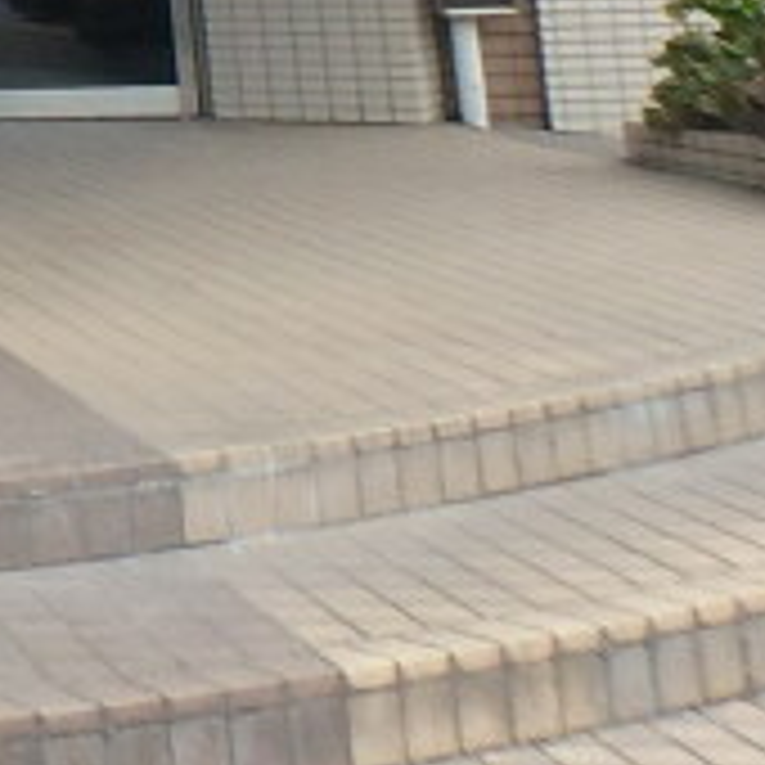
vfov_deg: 14.7
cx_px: -1102
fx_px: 2600
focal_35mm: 104
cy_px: -612
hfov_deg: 12.7
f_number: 3.5
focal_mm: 3.7
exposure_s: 1/200
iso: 125
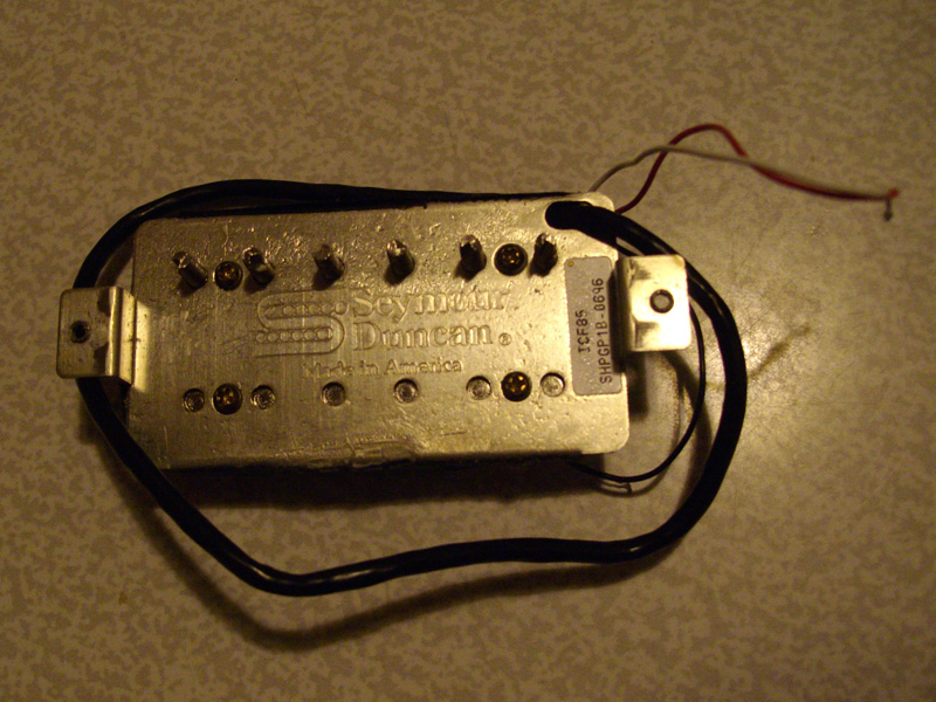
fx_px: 973
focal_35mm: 36
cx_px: 468
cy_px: 351
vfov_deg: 39.7
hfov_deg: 51.4
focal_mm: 6
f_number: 2.7
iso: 320
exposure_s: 1/60
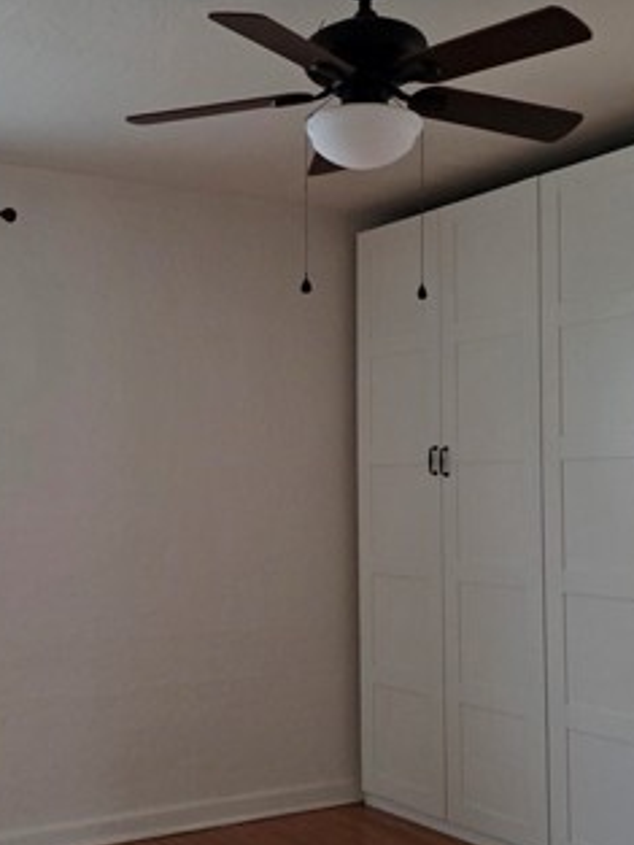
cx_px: 221
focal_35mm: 47
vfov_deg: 40.4
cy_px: 467
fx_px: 1147
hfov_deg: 30.7
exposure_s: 1/120
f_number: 1.7
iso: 500
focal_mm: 6.25
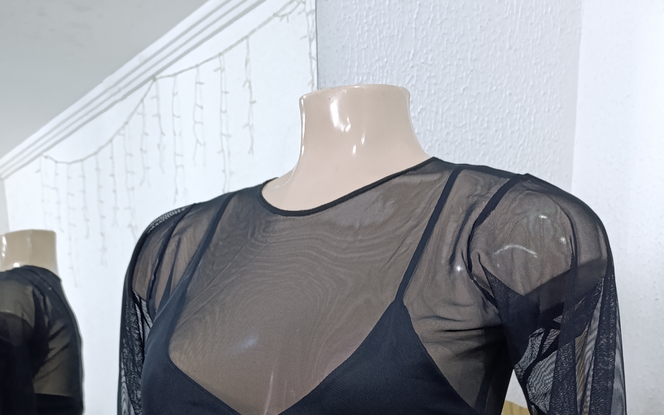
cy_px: 565
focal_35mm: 44
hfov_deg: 45.3
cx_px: 323
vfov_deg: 24.7
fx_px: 796
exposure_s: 1/60
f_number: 1.6
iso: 1250
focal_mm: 6.14
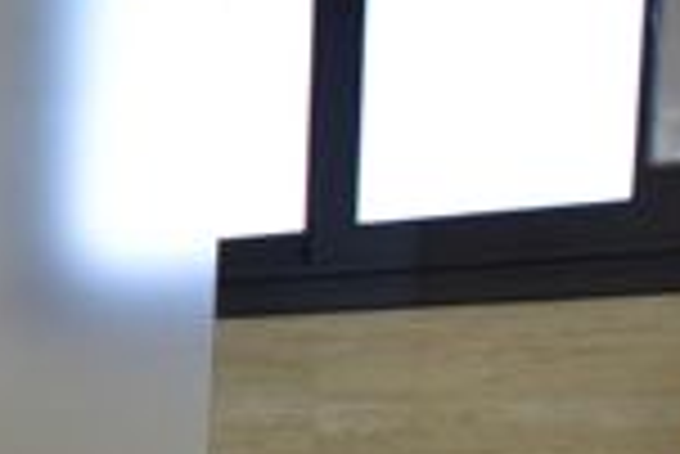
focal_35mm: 70
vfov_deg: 18.3
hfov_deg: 17.3
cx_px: -777
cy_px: 566
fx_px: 1323
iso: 200
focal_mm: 10
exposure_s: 1/200
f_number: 3.5
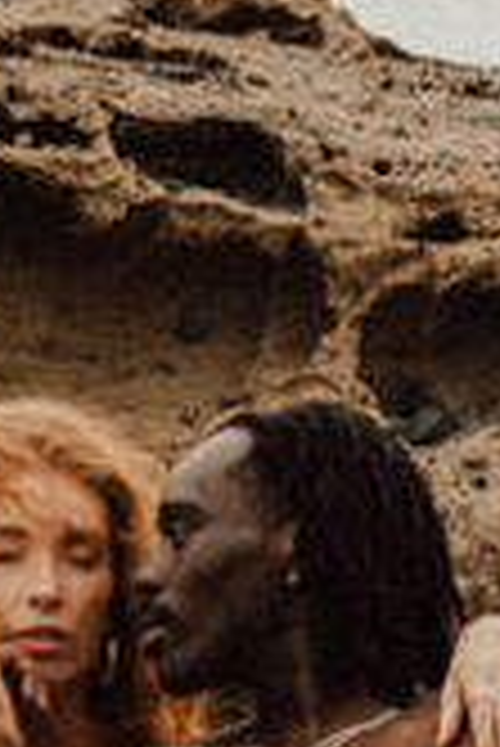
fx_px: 4337
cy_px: 1102
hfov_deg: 6.6
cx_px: 306
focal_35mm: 209
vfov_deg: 9.6
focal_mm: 34.1
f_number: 5
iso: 125
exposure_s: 1/125
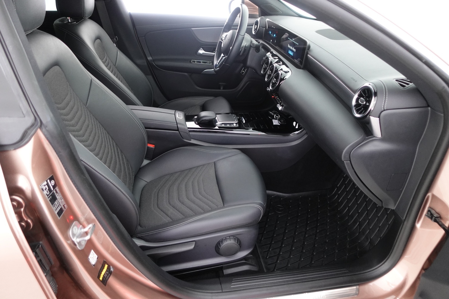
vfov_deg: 53.1
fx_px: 299
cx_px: 224
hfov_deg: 73.7
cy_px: 150
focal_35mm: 24
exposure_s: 1/13
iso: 800
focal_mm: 9.4
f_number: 1.8
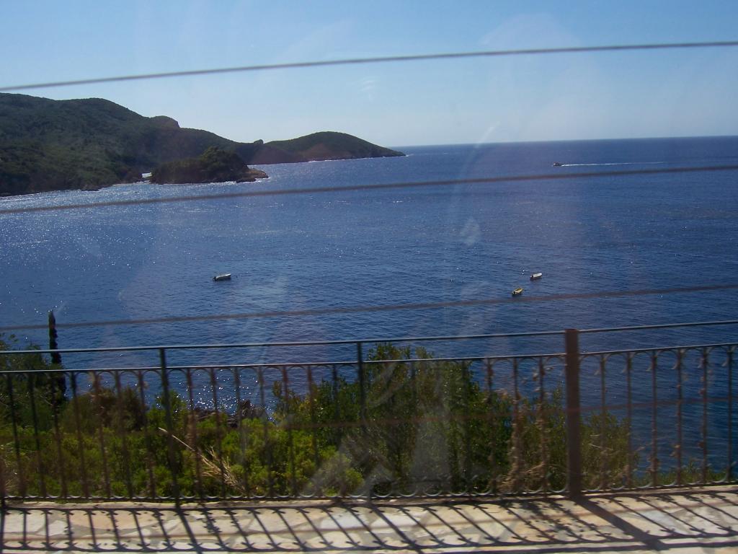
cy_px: 277
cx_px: 369
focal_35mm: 36
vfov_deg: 39.7
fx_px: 768
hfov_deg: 51.4
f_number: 4.8
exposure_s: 1/750
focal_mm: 6
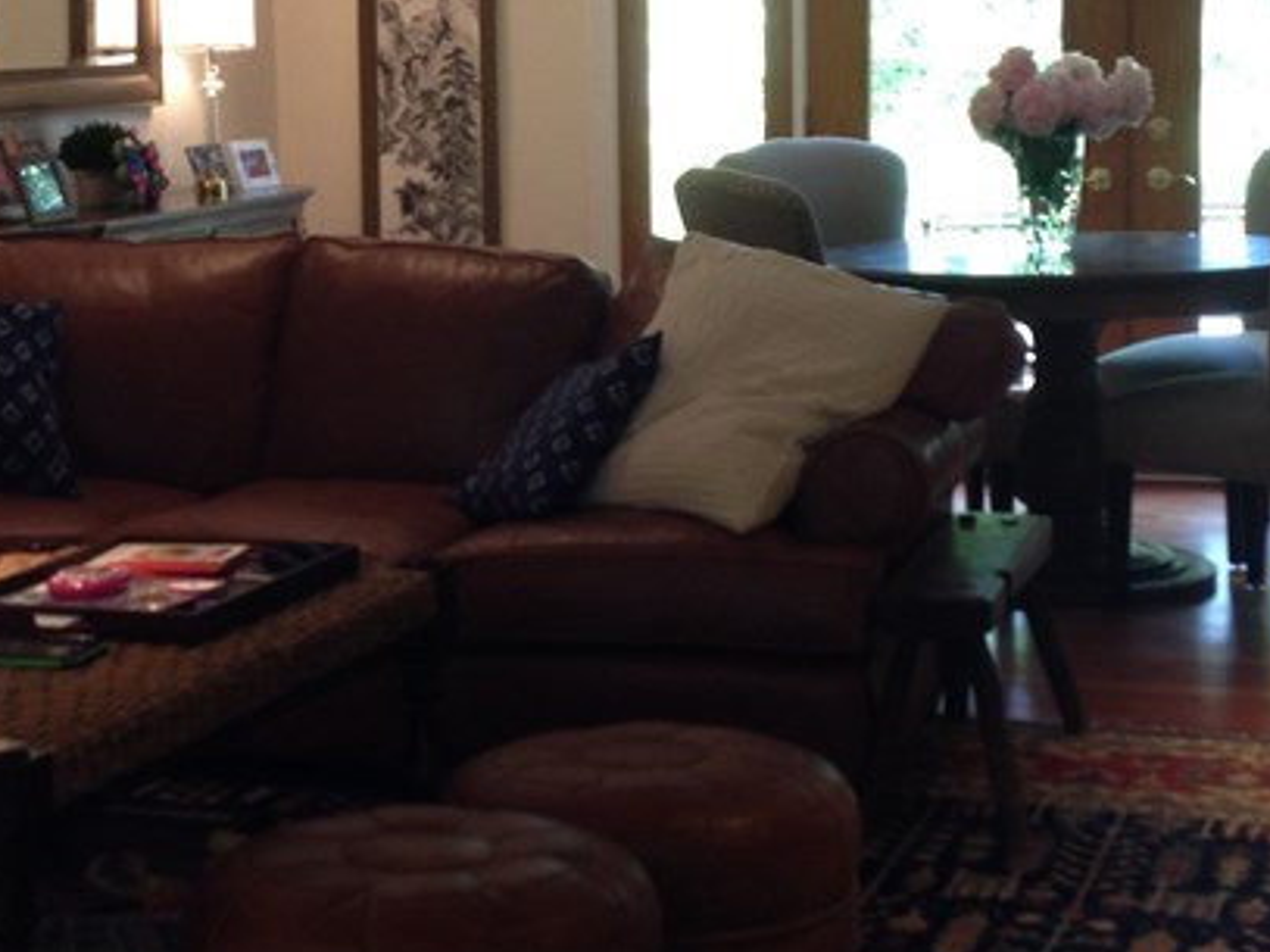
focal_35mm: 88
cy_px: 343
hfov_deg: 22.1
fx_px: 3228
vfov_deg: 16.7
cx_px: 378
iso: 64
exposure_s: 1/20
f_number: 2.4
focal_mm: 4.28
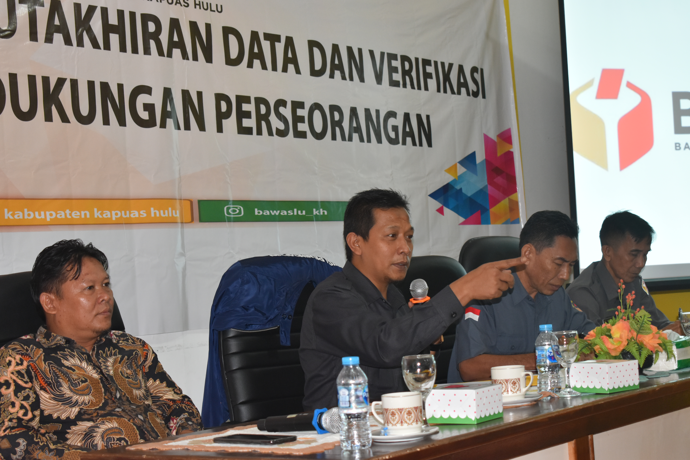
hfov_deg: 29.2
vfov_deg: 19.7
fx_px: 1322
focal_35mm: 69
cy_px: 230
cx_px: 345
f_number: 5.3
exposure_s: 1/60
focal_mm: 46
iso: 800
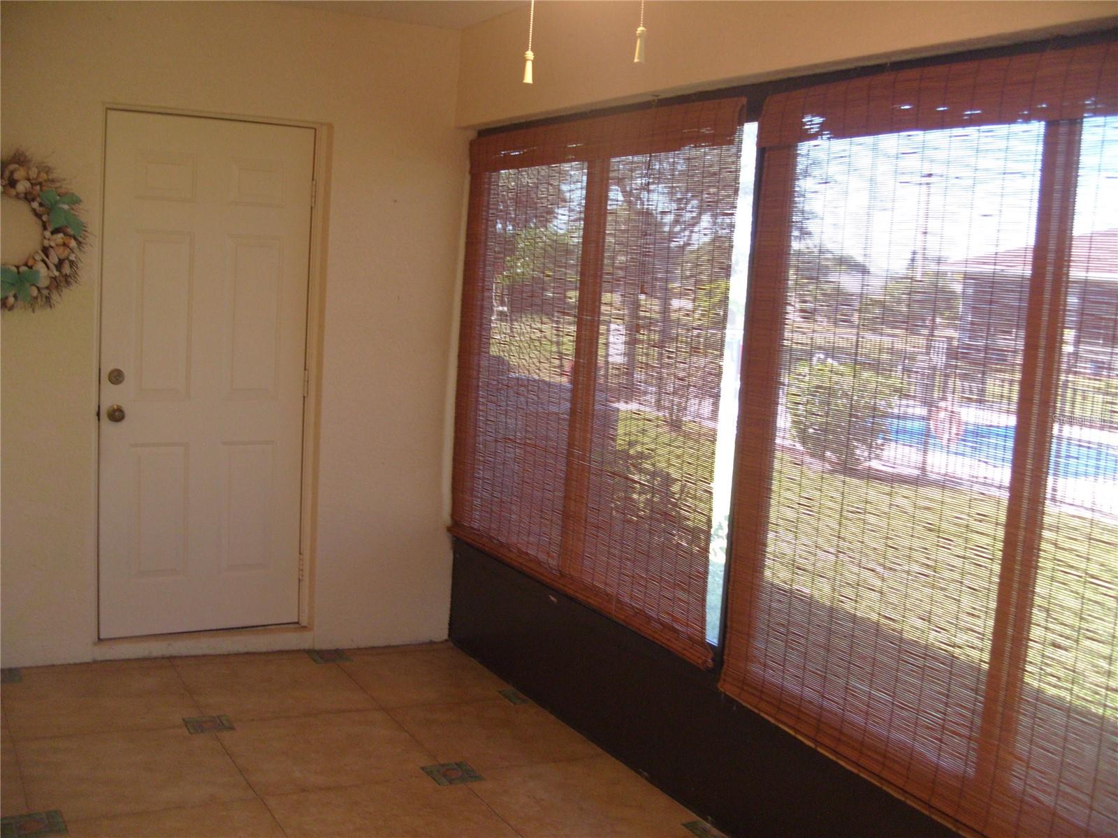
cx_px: 559
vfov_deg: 40.7
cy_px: 419
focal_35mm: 35
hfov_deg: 52.6
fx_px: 1130
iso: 200
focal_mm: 7.8
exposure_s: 1/30
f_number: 2.8
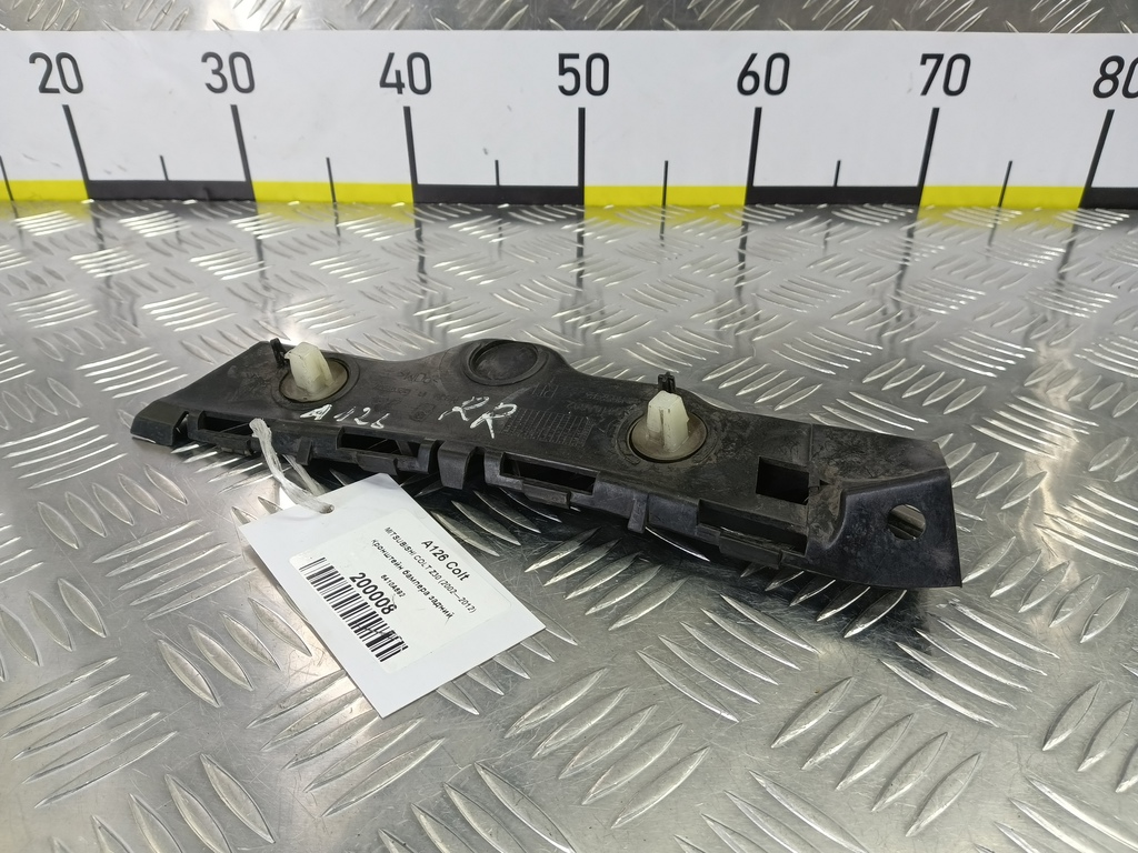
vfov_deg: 58.9
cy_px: 426
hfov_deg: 73.9
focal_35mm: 23
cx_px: 569
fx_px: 756
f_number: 1.6
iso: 128
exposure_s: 1/50
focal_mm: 4.11
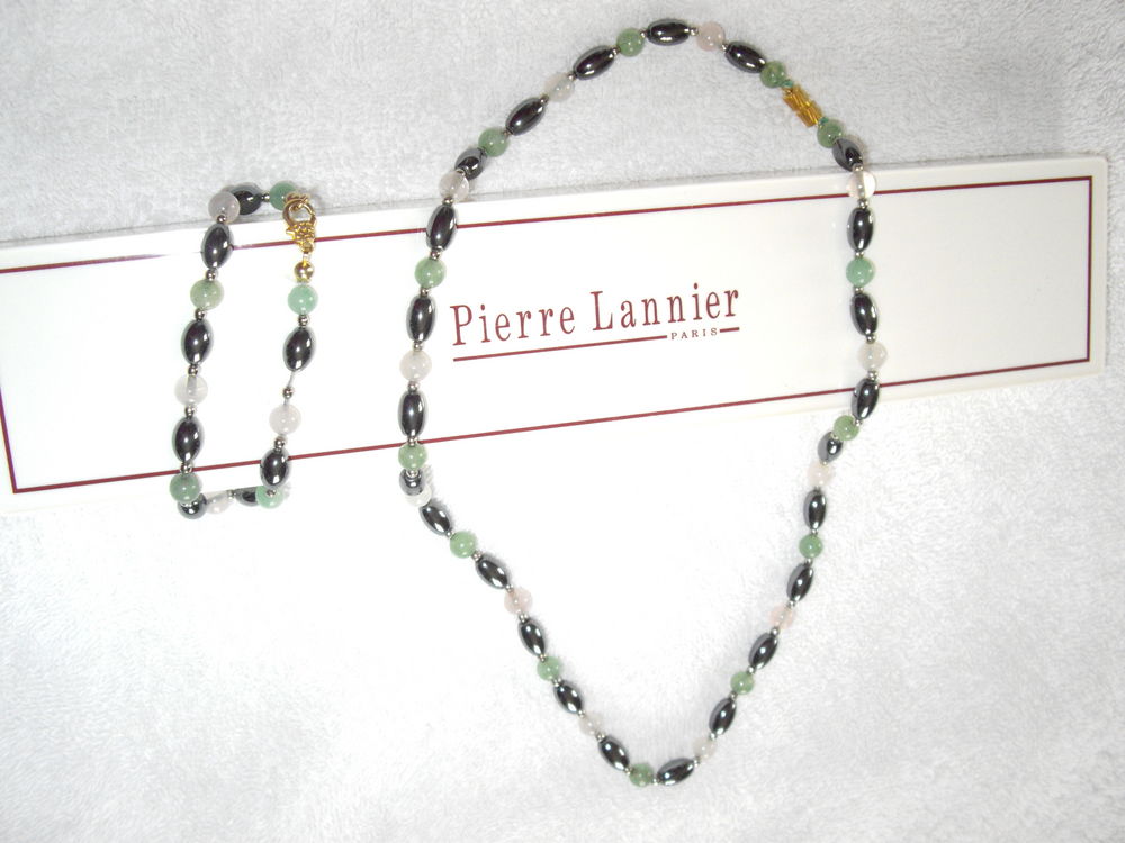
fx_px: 1235
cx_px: 562
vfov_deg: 37.7
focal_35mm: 38
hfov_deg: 49.0
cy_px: 422
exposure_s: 1/60
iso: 400
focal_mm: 7.9
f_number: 2.8
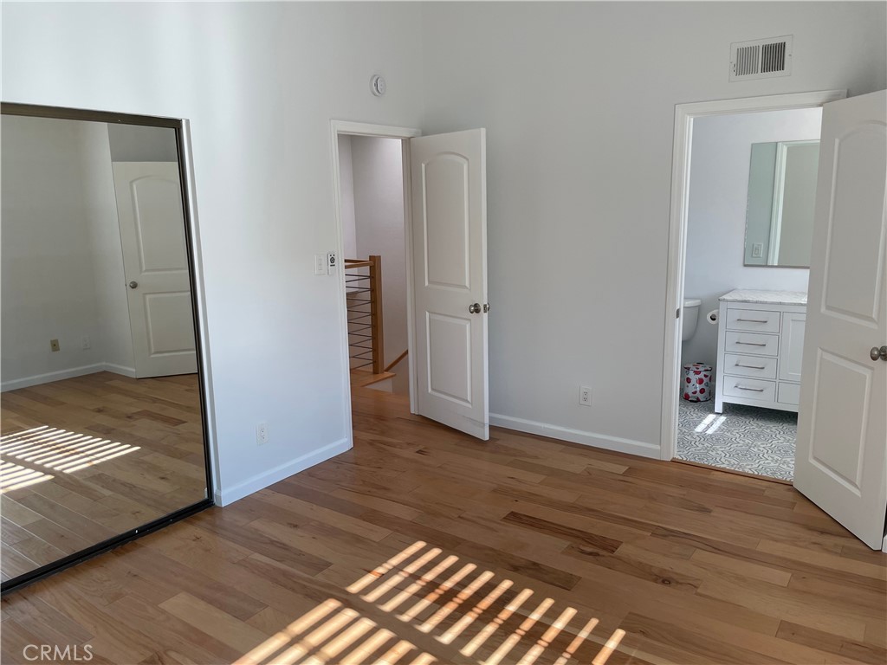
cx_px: 444
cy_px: 332
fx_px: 666
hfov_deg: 67.3
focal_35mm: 26
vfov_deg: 53.1
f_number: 1.6
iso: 32
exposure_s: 1/191
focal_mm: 4.2
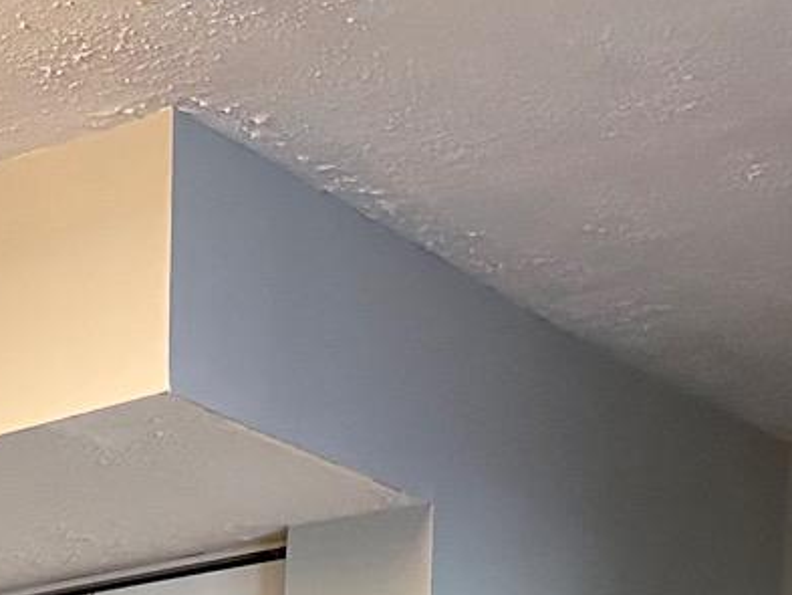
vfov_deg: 10.5
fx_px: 2861
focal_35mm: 125
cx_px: -578
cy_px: 1337
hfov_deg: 14.2
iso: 800
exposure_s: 1/40
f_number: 1.78
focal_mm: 6.86
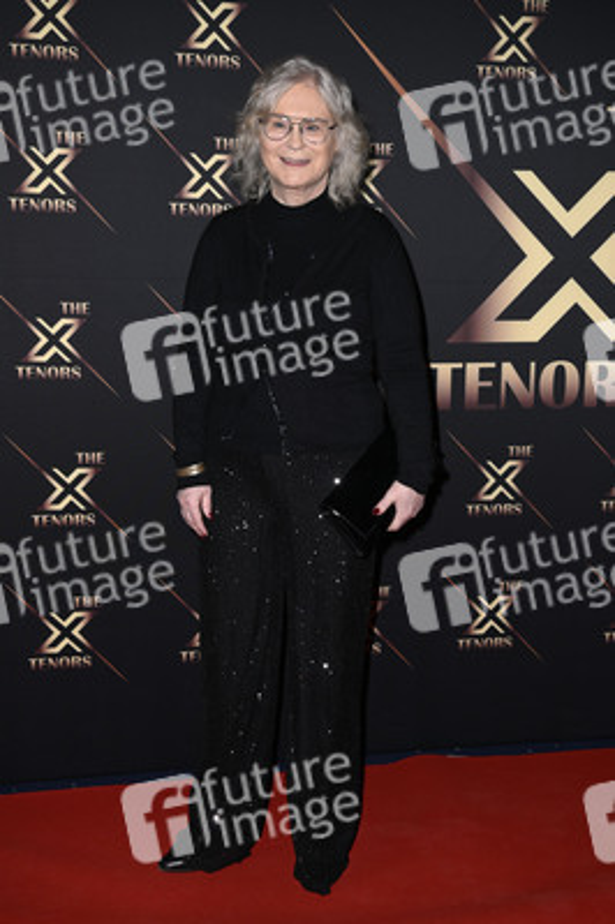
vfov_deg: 39.6
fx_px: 1283
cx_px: 308
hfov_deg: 26.9
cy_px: 462
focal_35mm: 50
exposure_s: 1/200
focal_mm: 50
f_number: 5
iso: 200
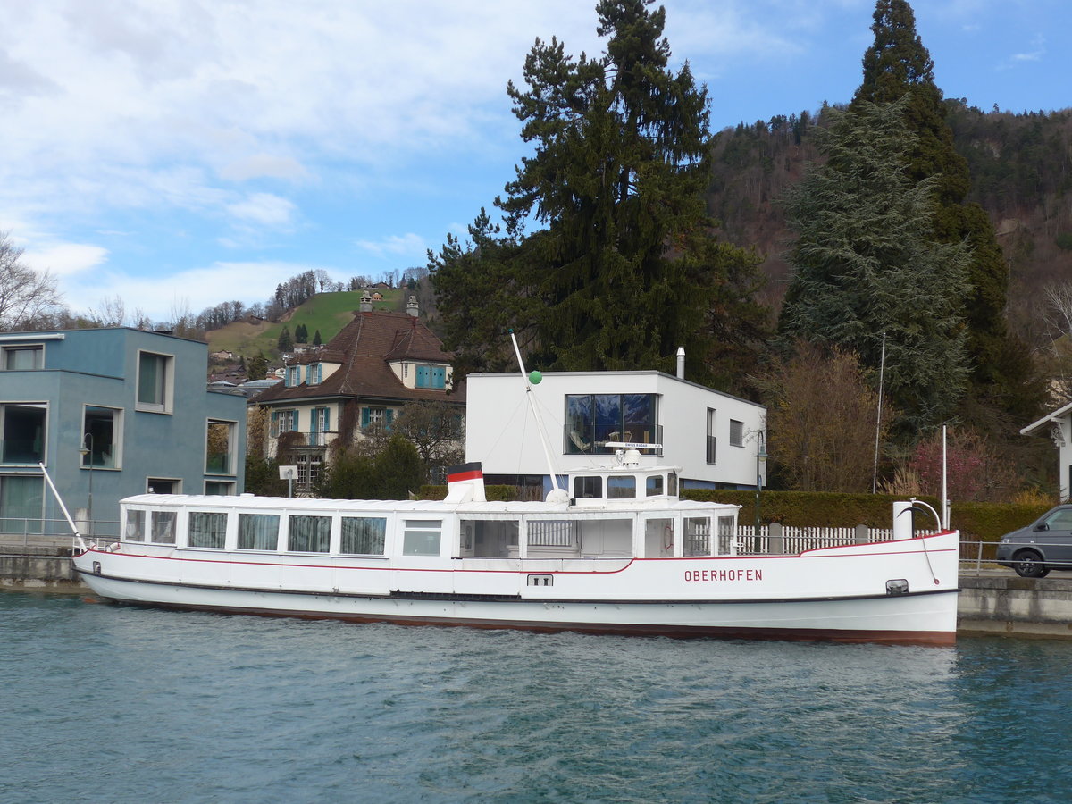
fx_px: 1517
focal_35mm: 49
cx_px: 536
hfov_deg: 38.9
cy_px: 402
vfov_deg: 29.7
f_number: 3.2
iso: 80
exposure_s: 1/800
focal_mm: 10.1
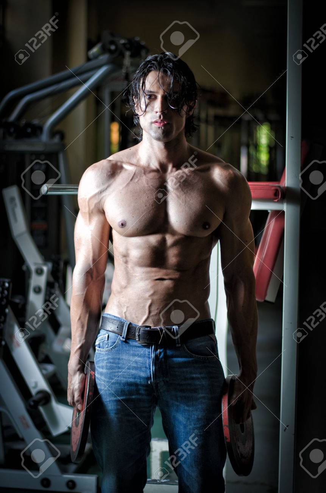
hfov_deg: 18.1
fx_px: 1023
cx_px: 163
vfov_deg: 27.0
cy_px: 246
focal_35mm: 75
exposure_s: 1/200
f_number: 1.8
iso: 100
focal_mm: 50
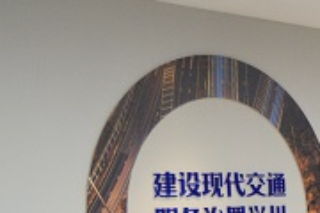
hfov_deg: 13.9
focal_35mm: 125
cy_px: 240
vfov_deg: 10.8
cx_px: 642
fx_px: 1111
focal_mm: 30
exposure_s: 1/160
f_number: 4.5
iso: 3200
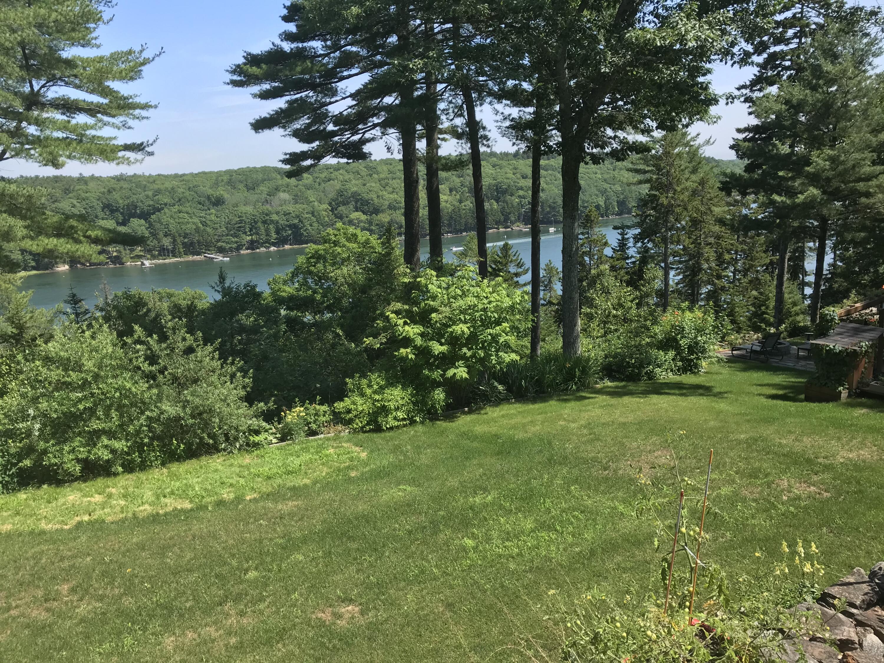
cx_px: 442
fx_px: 715
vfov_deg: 49.7
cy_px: 332
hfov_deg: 63.4
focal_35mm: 28
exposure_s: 1/1041
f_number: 1.8
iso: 20
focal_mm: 3.99
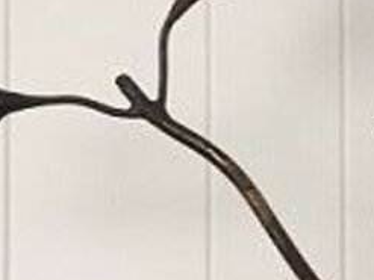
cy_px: 363
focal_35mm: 94
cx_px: 432
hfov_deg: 19.8
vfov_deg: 15.0
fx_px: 1015
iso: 100
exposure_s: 1/30
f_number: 2.2
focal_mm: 4.15
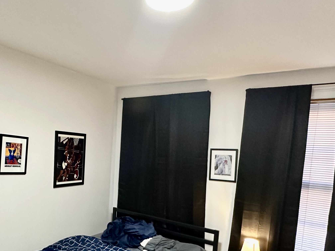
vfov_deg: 48.8
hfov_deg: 62.2
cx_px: 117
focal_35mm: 28
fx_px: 271
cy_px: 170
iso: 400
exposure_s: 1/60
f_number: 2.2
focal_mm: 2.22
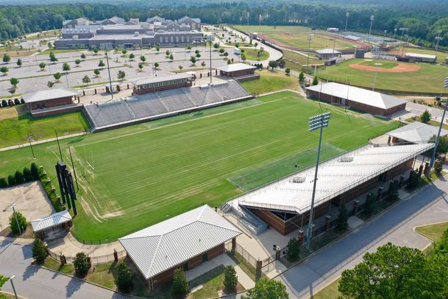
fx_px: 348
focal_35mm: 28
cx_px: 224
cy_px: 150
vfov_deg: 46.4
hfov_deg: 65.5
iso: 100
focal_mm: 10.26
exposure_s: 1/400
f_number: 5.6
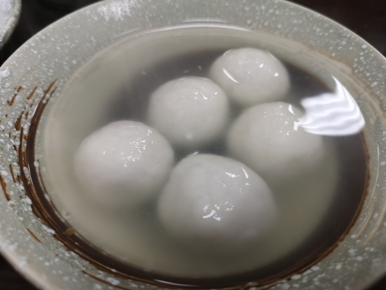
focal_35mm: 27
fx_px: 301
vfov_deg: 51.4
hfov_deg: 65.3
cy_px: 145
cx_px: 193
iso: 80
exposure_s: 1/50
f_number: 1.8
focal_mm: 3.95
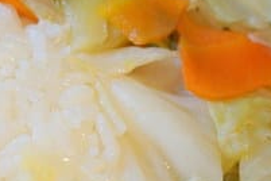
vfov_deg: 10.0
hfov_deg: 14.5
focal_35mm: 137
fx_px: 1031
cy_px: 126
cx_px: -49
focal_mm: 23
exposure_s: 1/60
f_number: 4
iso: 125
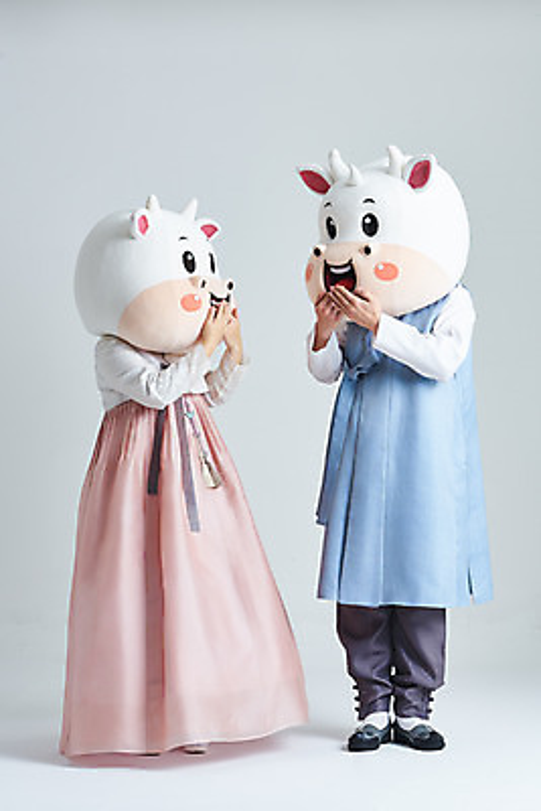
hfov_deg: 19.5
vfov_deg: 28.8
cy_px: 406
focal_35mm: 70
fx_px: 1576
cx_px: 270
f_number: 13
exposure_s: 1/125
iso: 100
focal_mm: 70
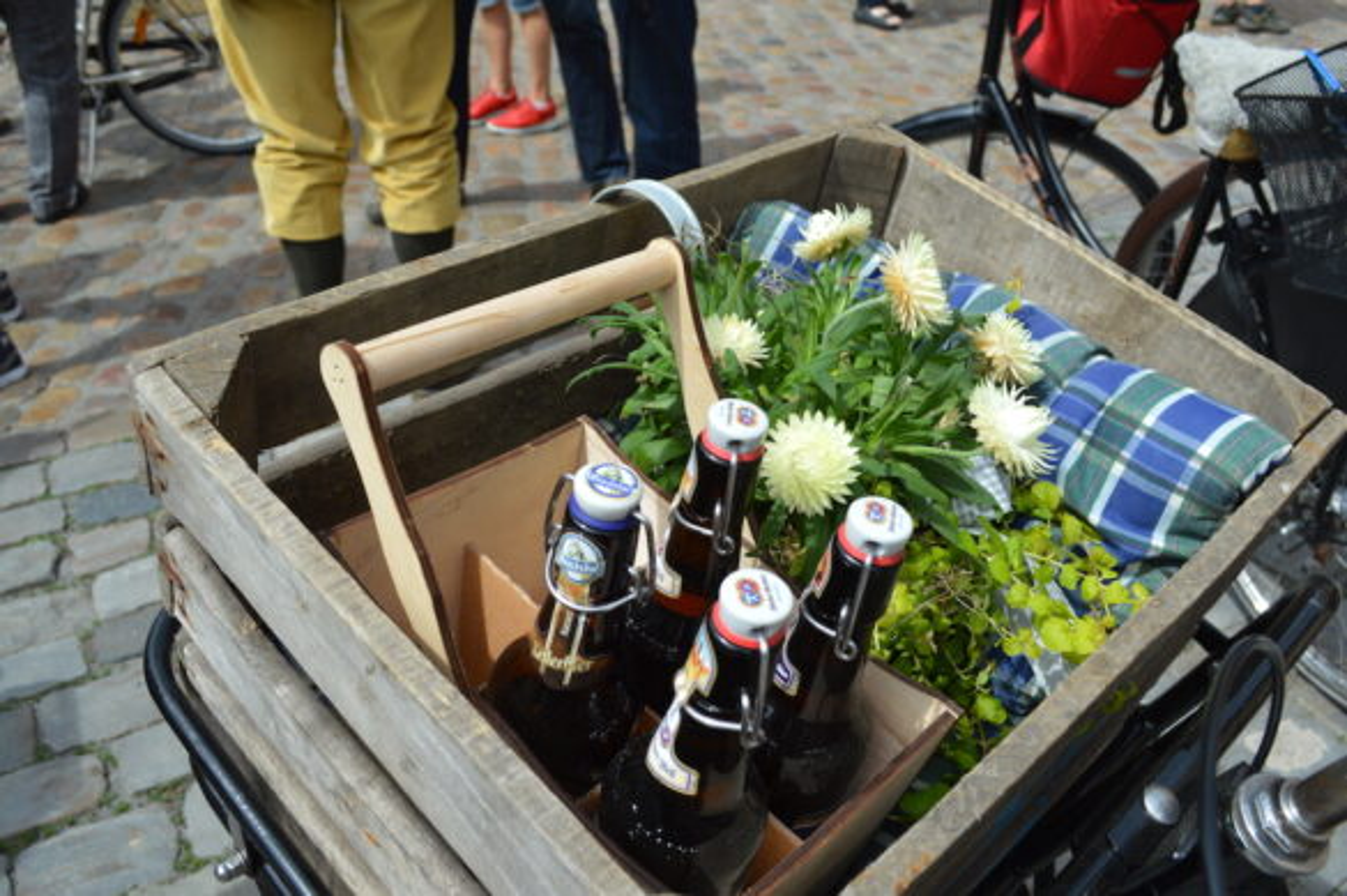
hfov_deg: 57.3
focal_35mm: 33
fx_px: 1234
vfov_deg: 39.9
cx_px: 674
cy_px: 448
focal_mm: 22
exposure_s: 1/320
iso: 100
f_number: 8
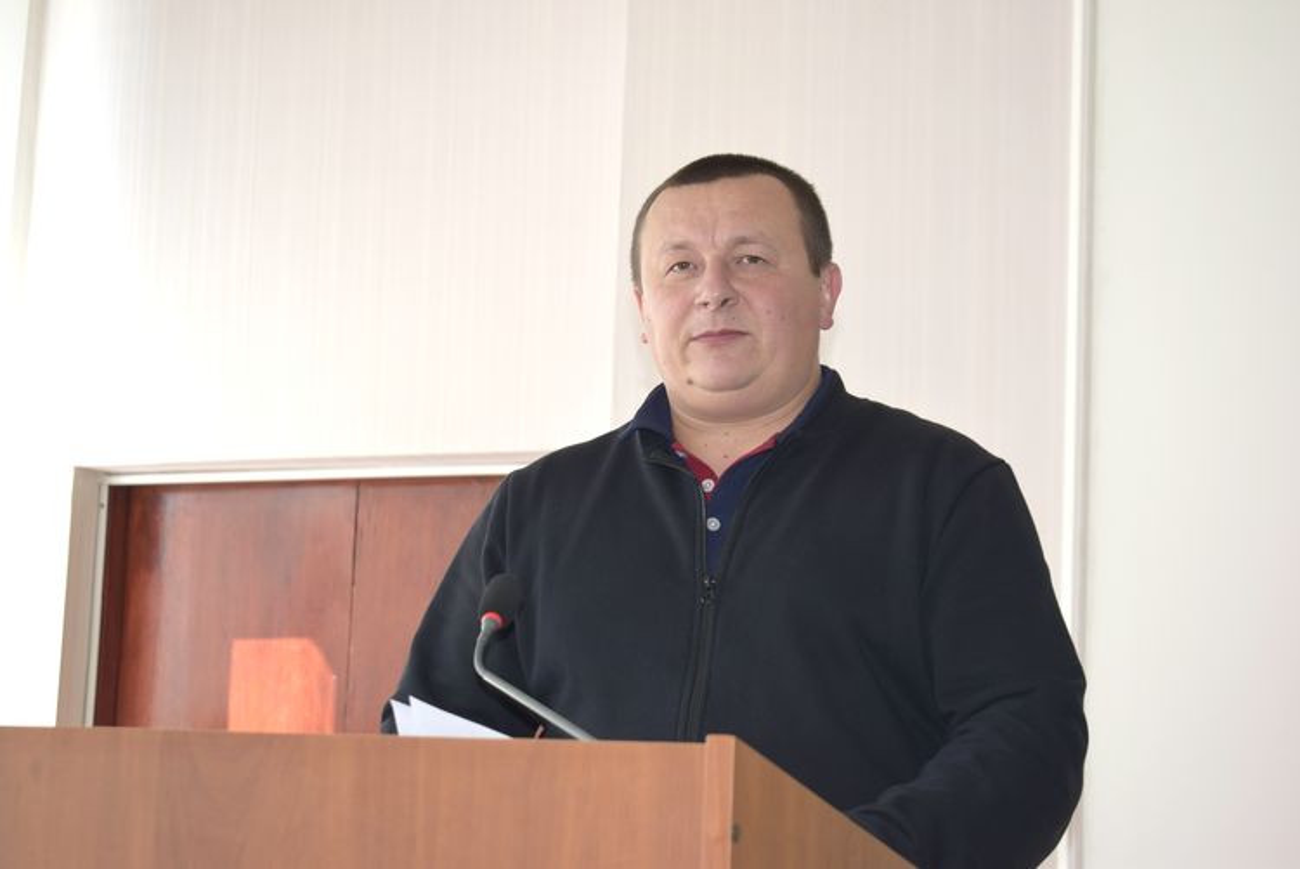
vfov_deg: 19.0
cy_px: 434
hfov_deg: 28.1
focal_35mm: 72
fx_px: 2601
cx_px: 650
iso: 200
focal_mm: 48
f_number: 5.6
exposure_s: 1/125
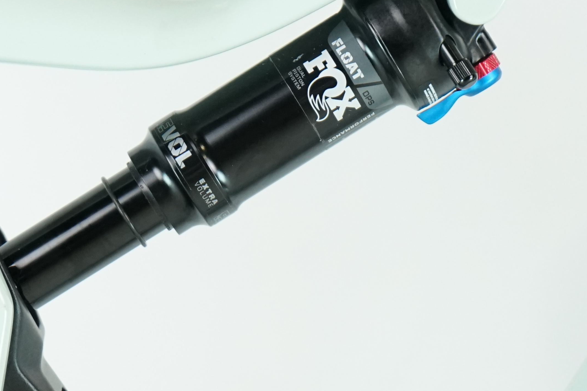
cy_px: 190
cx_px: 207
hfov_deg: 10.4
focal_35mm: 197
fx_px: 3212
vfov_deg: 7.0
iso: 2000
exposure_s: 1/200
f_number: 5.6
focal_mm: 70
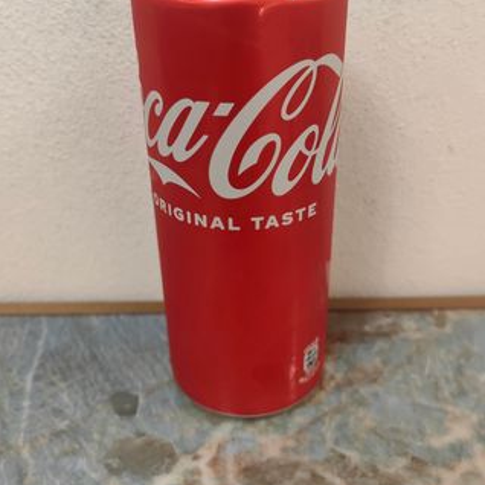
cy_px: 217
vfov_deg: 51.0
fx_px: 507
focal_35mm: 32
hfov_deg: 51.1
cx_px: 242
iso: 400
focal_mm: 5.54
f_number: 1.8
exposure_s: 1/120
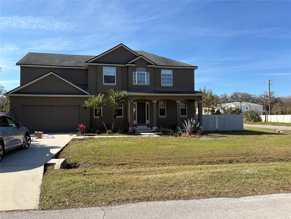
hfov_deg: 67.3
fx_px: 219
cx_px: 146
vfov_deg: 53.1
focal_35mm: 26
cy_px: 110
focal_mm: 5.96
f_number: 1.6
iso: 50
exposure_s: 1/2639
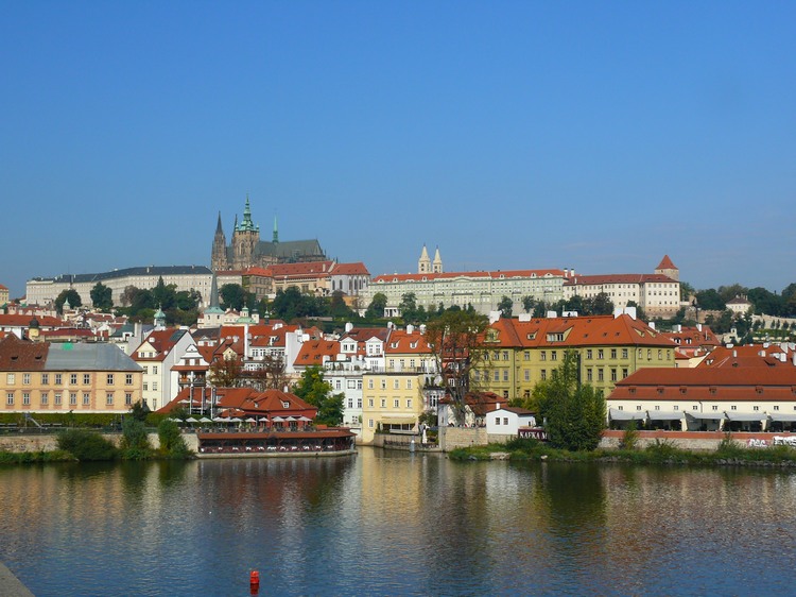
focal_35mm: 50
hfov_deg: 38.2
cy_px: 298
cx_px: 398
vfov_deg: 29.1
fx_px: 1149
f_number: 5.6
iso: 100
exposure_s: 1/250
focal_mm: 10.5
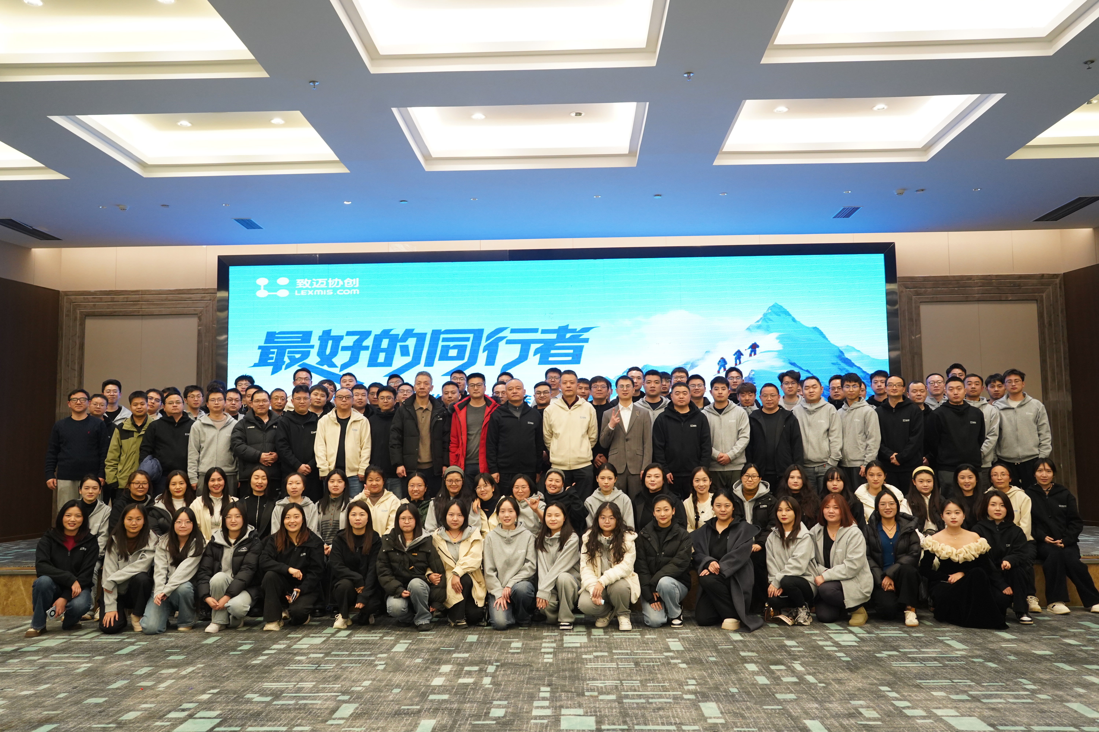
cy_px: 366
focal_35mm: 32
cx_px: 550
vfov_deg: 41.1
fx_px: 977
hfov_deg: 58.7
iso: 2500
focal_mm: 32
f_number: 5
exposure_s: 1/125
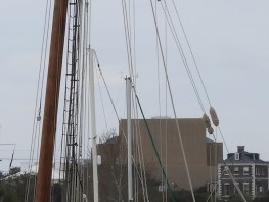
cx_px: 124
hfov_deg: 6.0
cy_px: 145
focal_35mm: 329
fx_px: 2555
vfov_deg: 4.5
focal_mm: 10.7
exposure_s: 1/500
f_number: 4.2
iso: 100
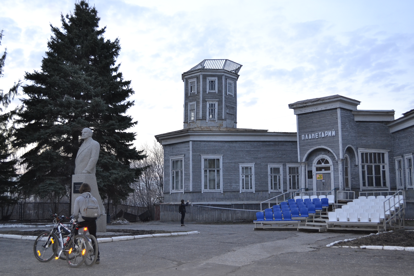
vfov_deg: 31.9
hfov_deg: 46.4
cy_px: 138
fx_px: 483
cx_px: 207
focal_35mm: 42
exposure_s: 1/60
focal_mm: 28
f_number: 4.5
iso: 800
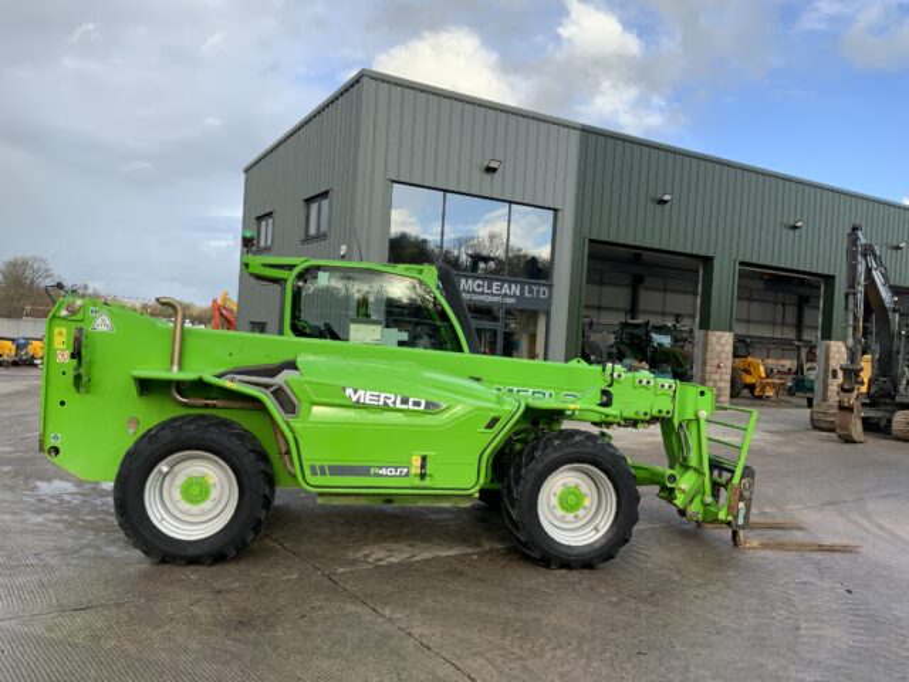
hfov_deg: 61.7
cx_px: 454
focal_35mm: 29
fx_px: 762
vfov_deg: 48.2
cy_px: 341
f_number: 1.8
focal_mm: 3
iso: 16
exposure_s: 1/719
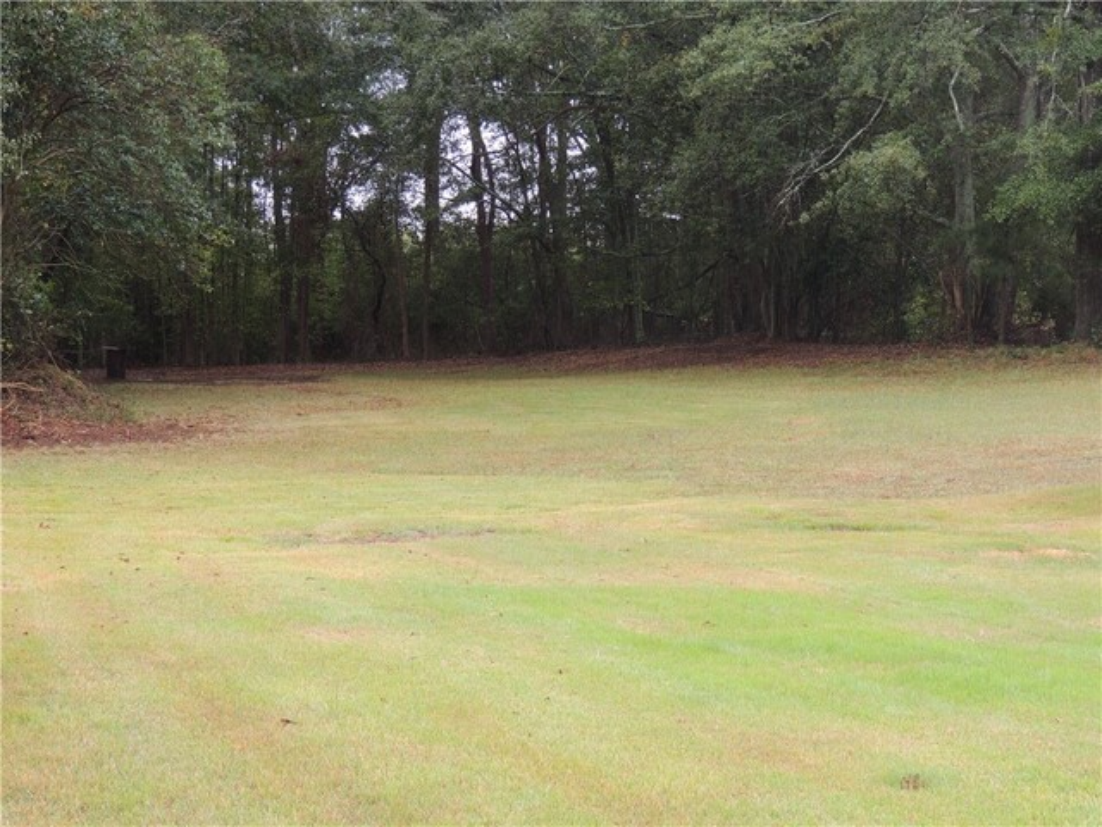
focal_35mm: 75
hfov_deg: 26.0
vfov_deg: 19.6
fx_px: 2388
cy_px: 414
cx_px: 551
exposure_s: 1/100
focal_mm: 13.3
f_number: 3.9
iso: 160
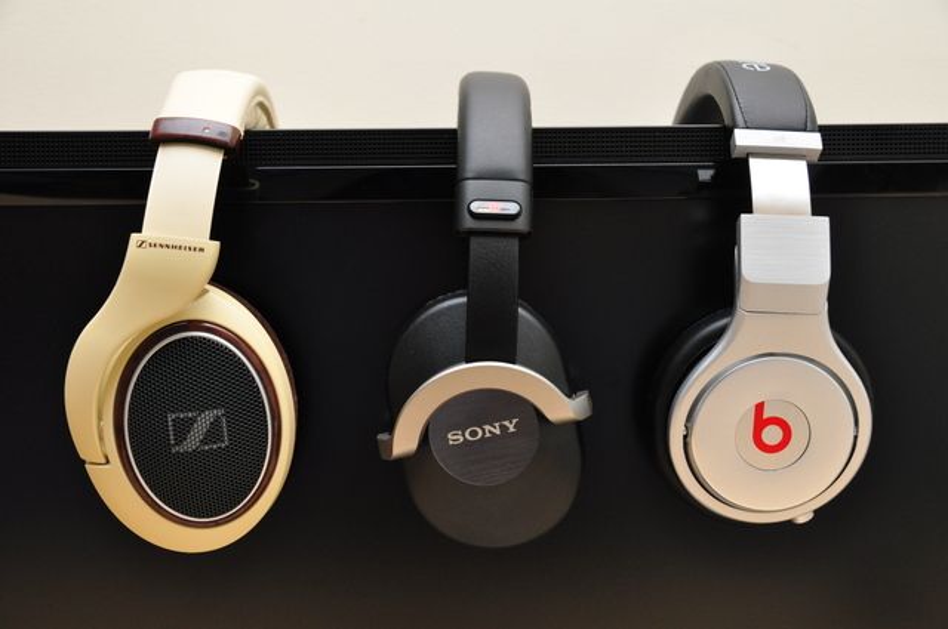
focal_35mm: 45
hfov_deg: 43.7
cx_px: 474
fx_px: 1183
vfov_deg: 29.8
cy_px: 314
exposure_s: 1/60
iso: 800
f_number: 5
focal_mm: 30
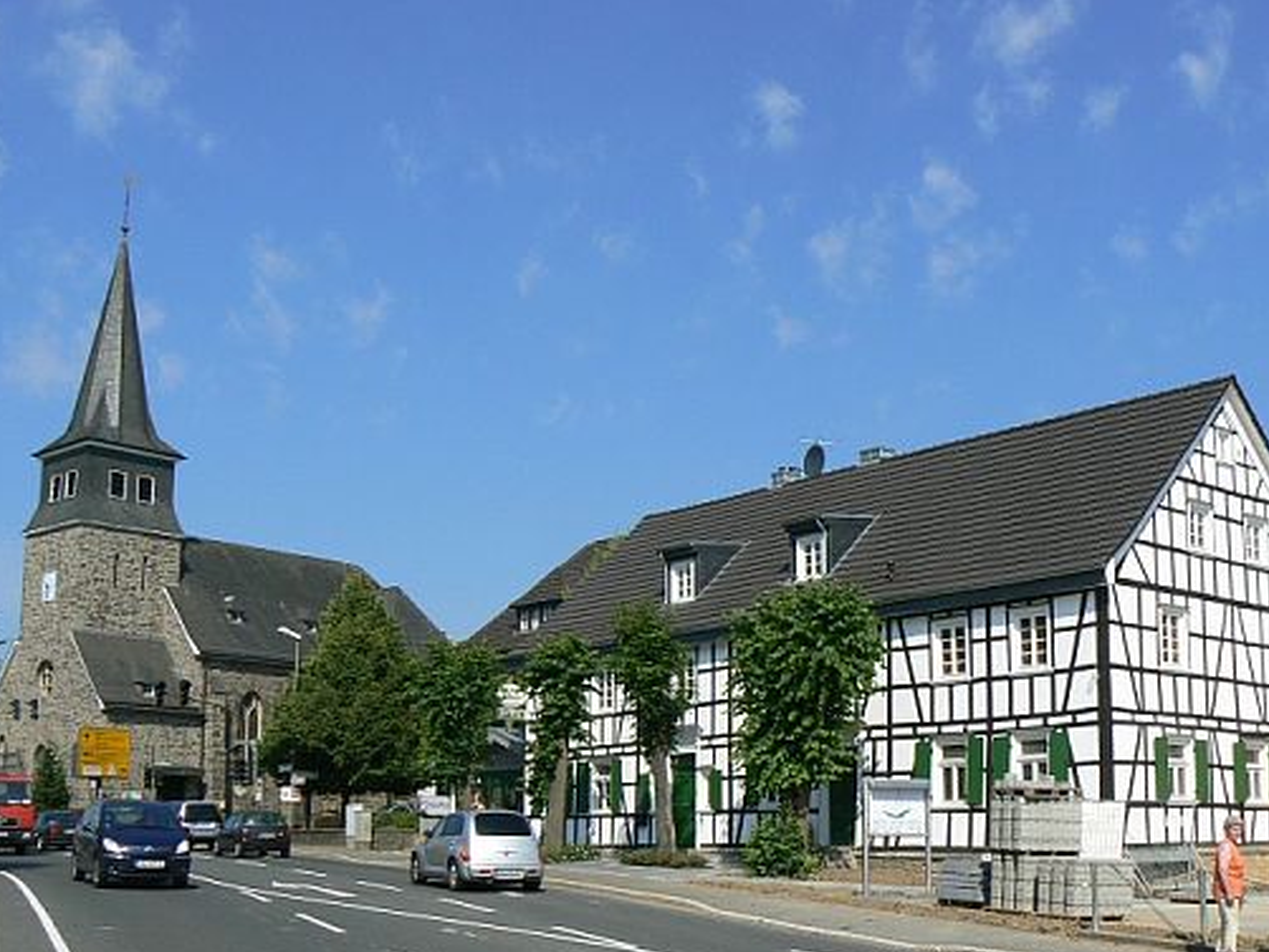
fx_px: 1577
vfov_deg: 33.5
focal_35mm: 43
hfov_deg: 43.8
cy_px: 563
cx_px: 660
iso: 80
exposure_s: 1/500
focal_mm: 6
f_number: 7.1
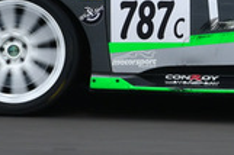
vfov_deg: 0.8
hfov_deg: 1.3
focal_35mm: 1640
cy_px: -74
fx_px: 10649
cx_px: 317
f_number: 11
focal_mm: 220
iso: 250
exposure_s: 1/250
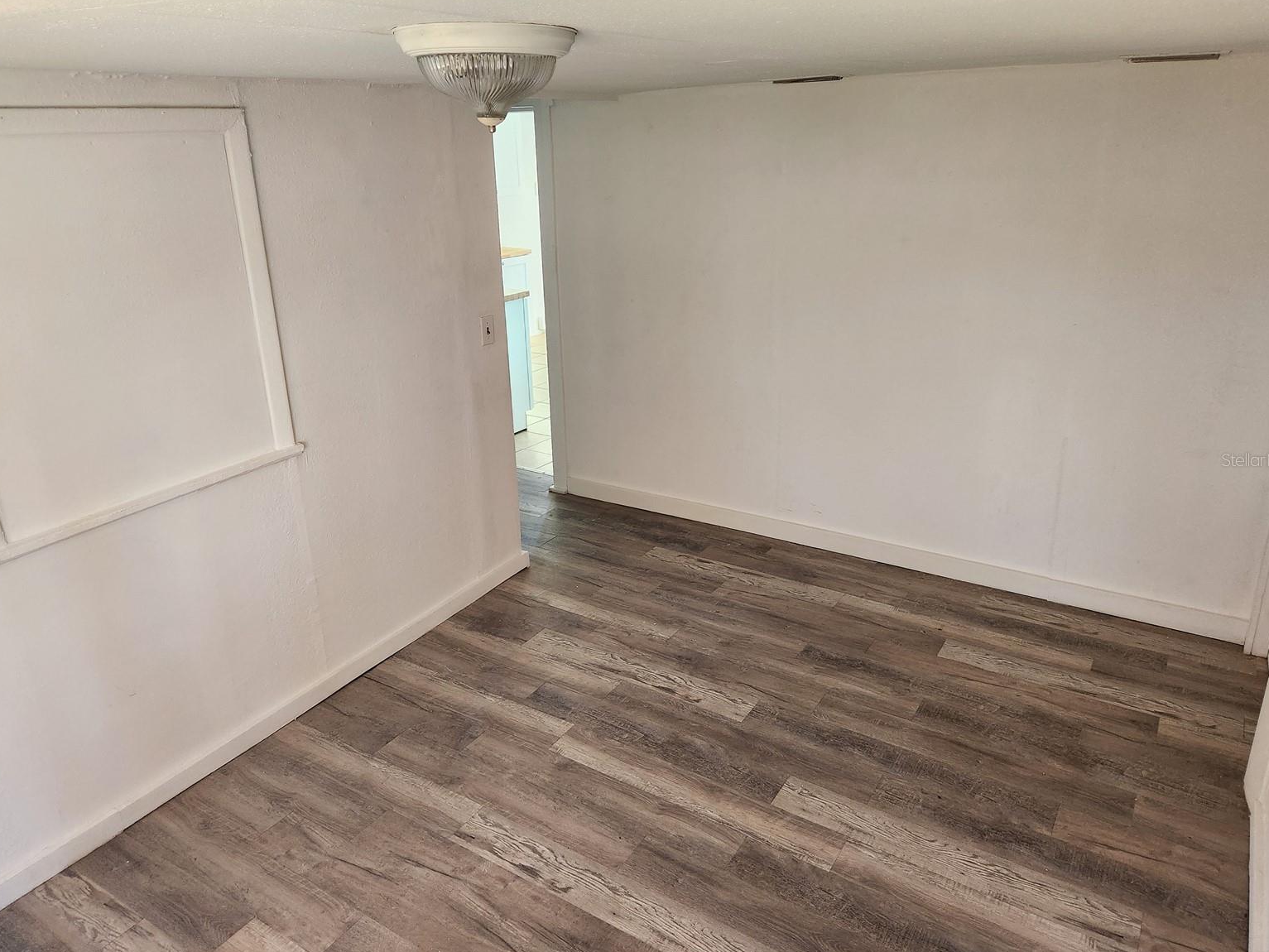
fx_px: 880
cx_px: 637
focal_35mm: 24
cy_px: 459
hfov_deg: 71.6
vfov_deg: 56.8
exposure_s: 1/120
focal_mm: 5.4
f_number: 1.8
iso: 320
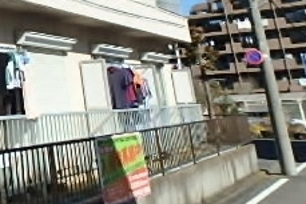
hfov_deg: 26.6
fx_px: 519
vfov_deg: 20.6
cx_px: -114
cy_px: -51
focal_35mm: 61
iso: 125
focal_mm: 3.7
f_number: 6
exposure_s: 1/500
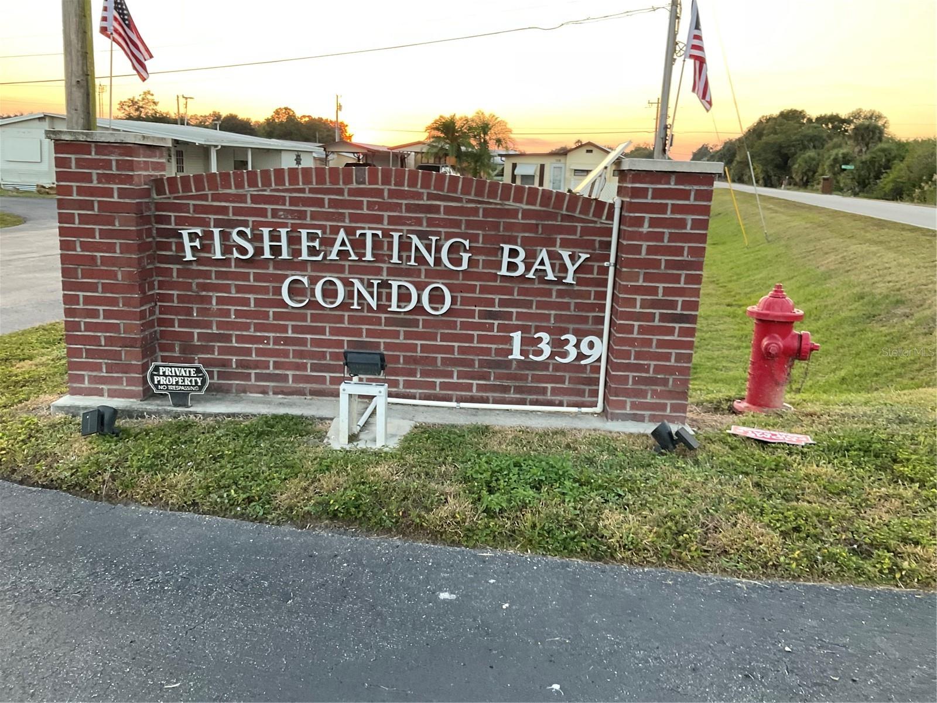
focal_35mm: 29
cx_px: 468
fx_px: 785
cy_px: 352
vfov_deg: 48.2
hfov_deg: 61.7
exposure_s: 1/120
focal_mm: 3
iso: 64
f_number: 1.8
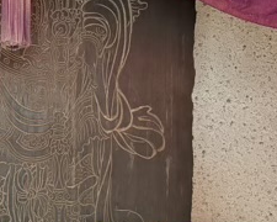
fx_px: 648
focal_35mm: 79
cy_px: 179
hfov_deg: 23.1
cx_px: -7
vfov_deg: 19.2
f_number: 1.6
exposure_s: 1/50
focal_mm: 5.96
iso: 500
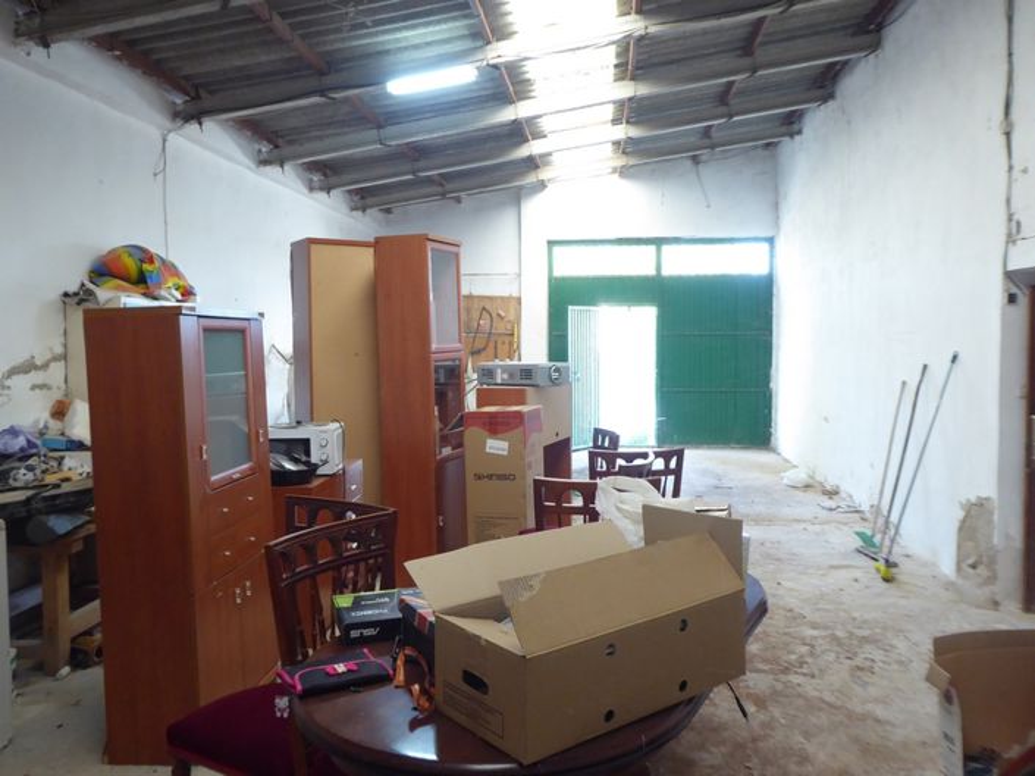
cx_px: 518
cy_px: 388
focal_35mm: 29
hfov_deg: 61.7
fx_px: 867
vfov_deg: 48.2
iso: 400
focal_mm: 5
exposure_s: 1/15
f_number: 3.5
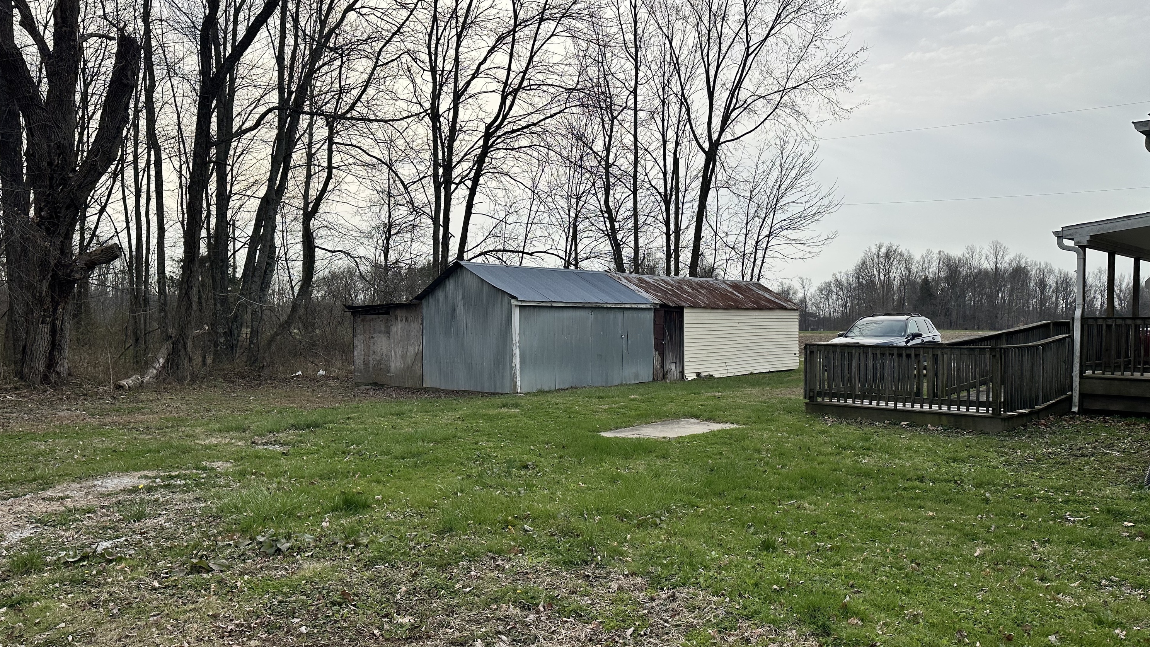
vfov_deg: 42.8
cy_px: 359
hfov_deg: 69.9
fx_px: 823
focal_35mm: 27
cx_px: 571
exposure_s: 1/5263
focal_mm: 6.86
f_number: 1.78
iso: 80
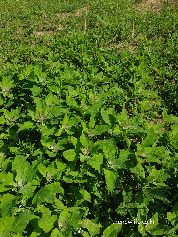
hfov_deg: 53.1
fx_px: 178
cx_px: 89
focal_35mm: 26
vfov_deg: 67.3
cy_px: 118
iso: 50
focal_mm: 4.3
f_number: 2.4
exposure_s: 1/1672
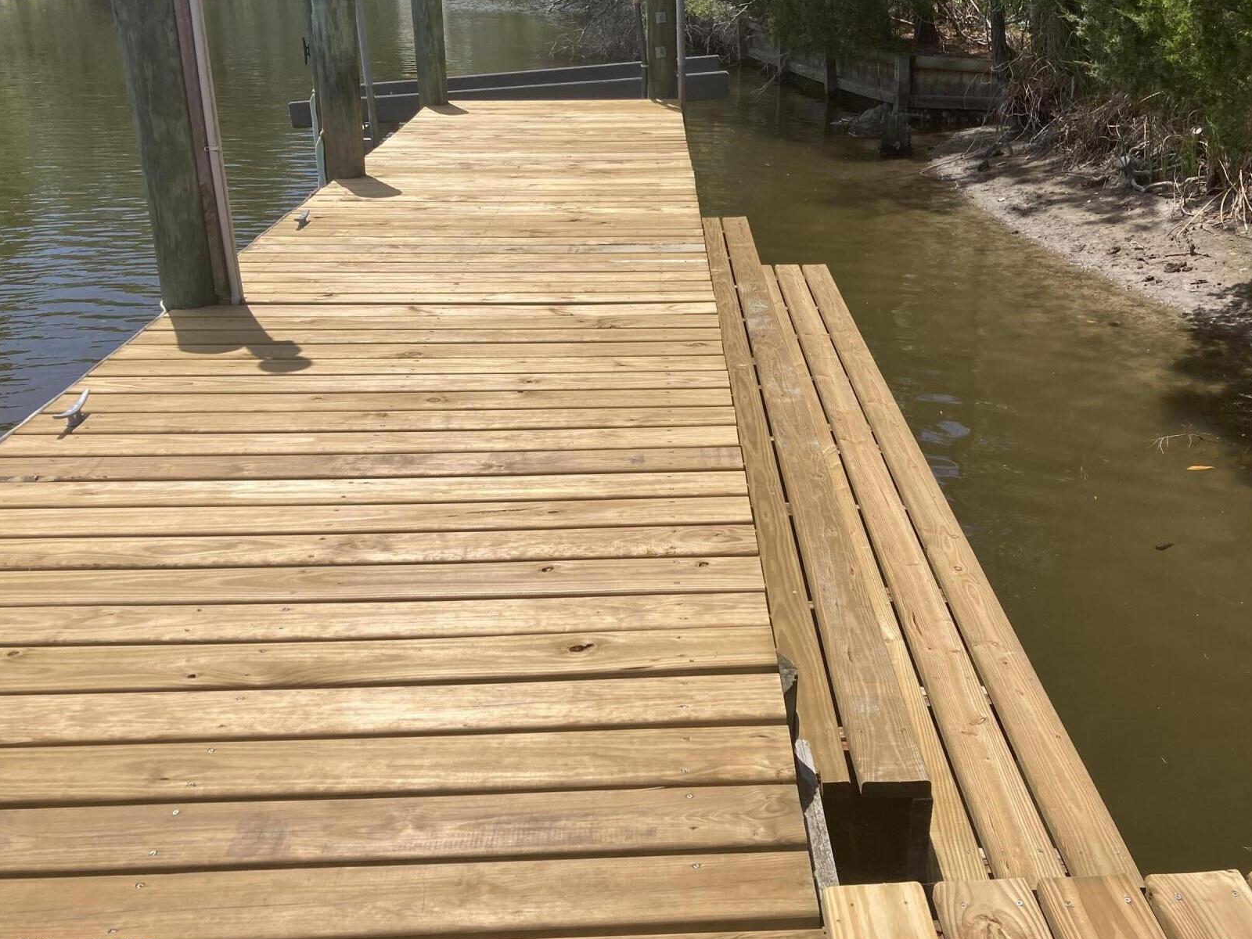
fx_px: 1266
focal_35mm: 35
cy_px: 421
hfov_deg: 52.5
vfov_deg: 40.7
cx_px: 693
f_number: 1.8
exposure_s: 1/3040
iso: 20
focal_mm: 3.99
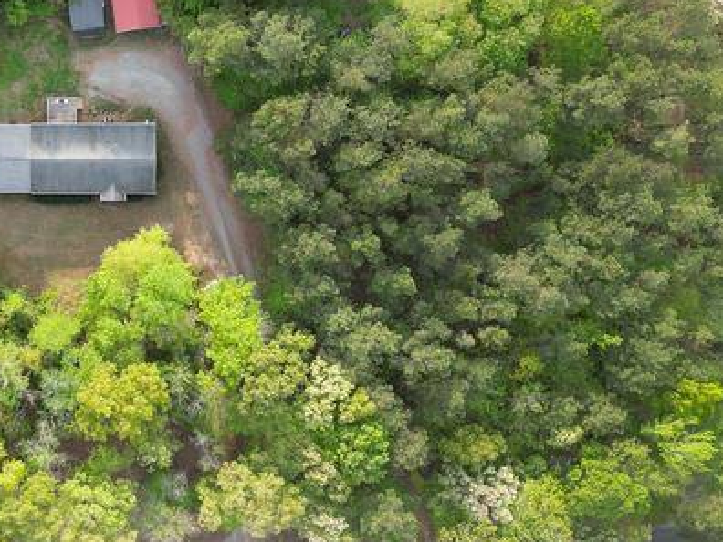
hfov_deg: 29.8
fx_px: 1295
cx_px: 58
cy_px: 139
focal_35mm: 62
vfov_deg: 23.4
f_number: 1.7
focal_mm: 6.72
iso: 100
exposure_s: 1/320
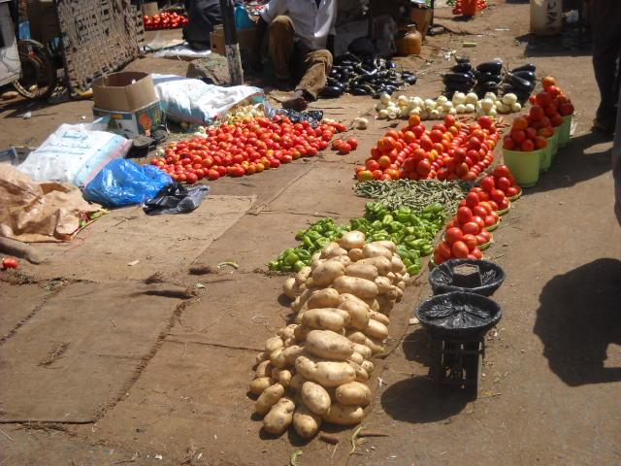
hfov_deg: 39.7
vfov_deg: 30.3
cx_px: 310
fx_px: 861
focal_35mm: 48
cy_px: 233
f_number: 5.8
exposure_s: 1/353
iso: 64
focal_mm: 7.88
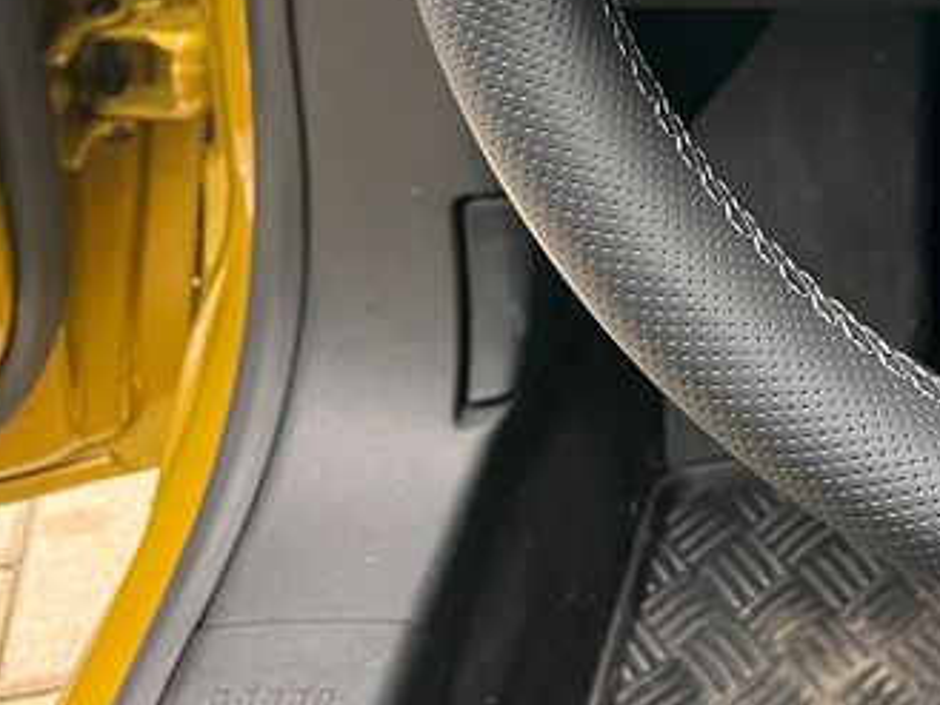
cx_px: 1234
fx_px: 2200
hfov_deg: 21.7
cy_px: -365
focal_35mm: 81
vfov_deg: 16.5
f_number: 1.6
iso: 125
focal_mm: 5.1
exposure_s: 1/81
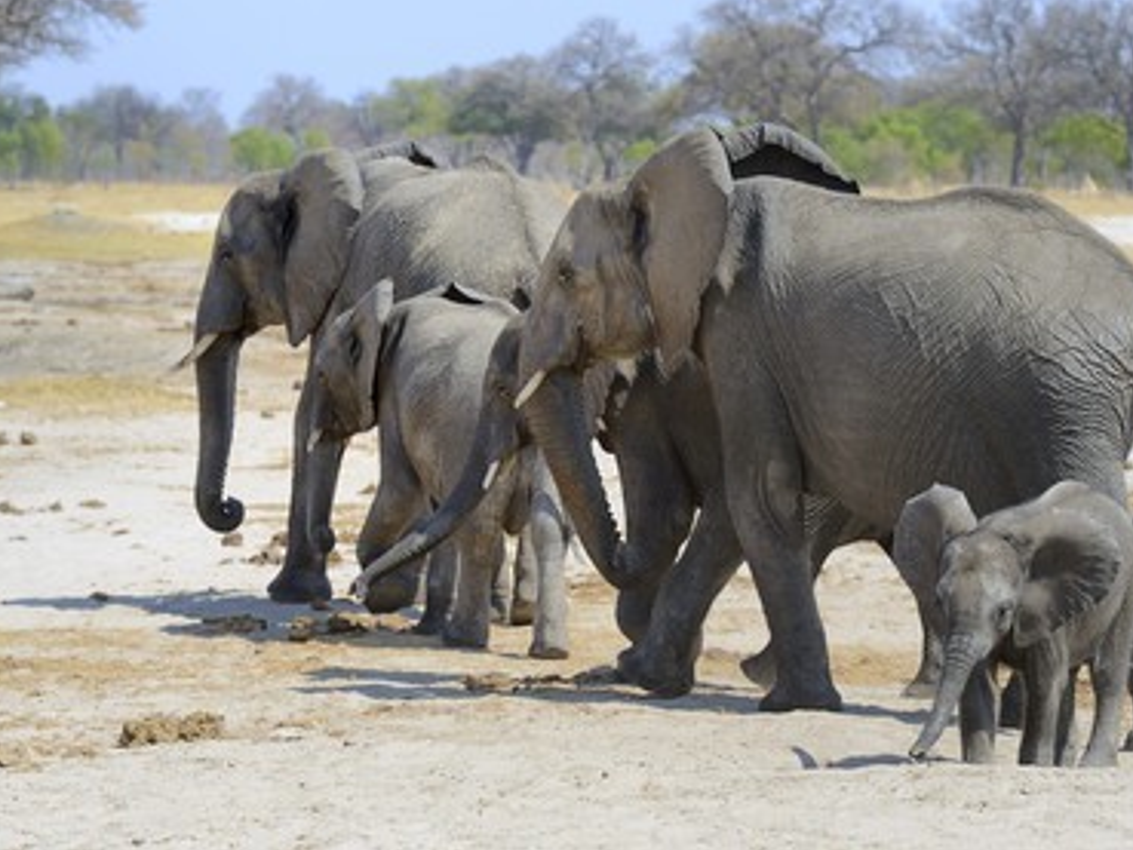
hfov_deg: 10.0
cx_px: 629
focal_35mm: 197
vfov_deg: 7.5
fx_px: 6450
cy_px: 423
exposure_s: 1/800
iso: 400
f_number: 8
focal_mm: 180
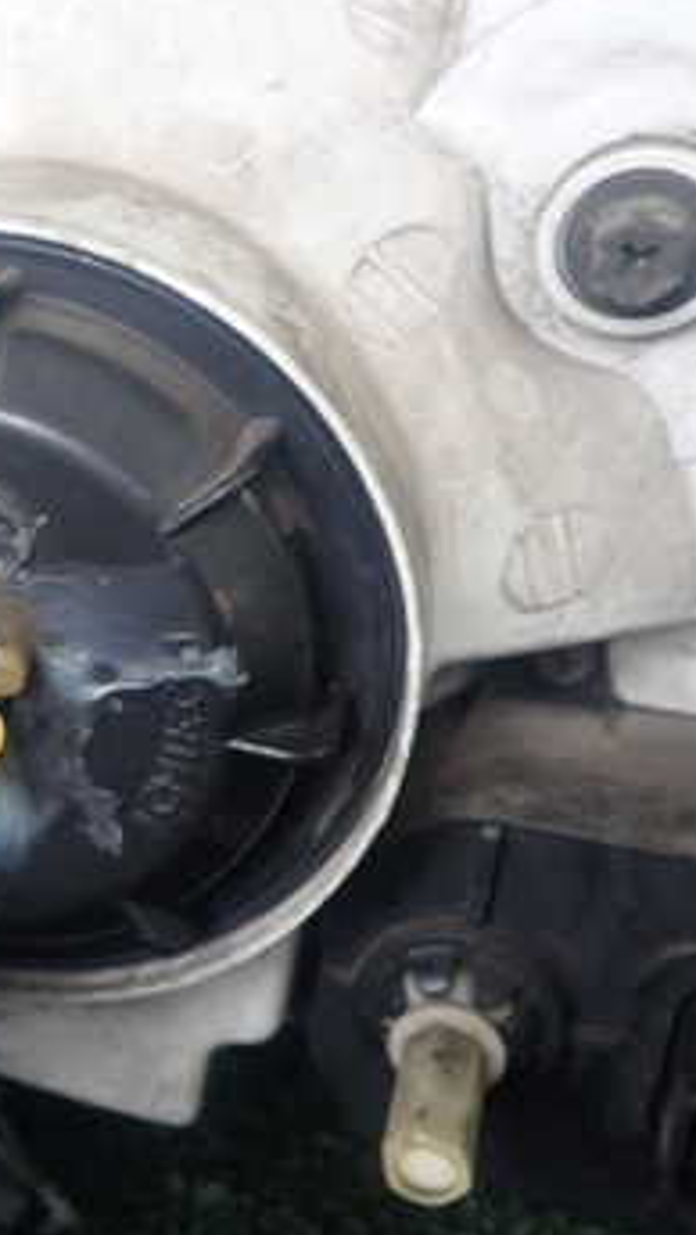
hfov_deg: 19.0
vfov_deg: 36.5
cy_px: 704
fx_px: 1866
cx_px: -294
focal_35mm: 57
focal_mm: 5.4
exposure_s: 1/30
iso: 250
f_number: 2.3
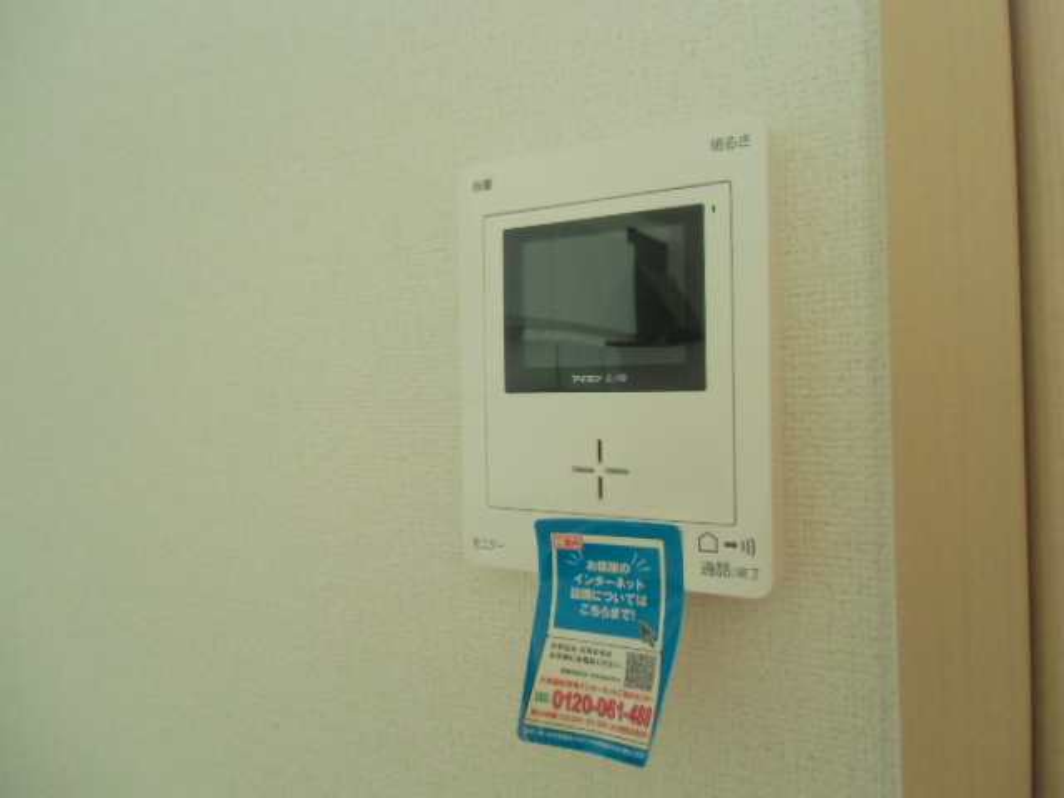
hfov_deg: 71.6
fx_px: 738
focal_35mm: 24
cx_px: 532
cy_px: 399
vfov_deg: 56.8
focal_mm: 4.24
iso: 400
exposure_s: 1/25
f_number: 3
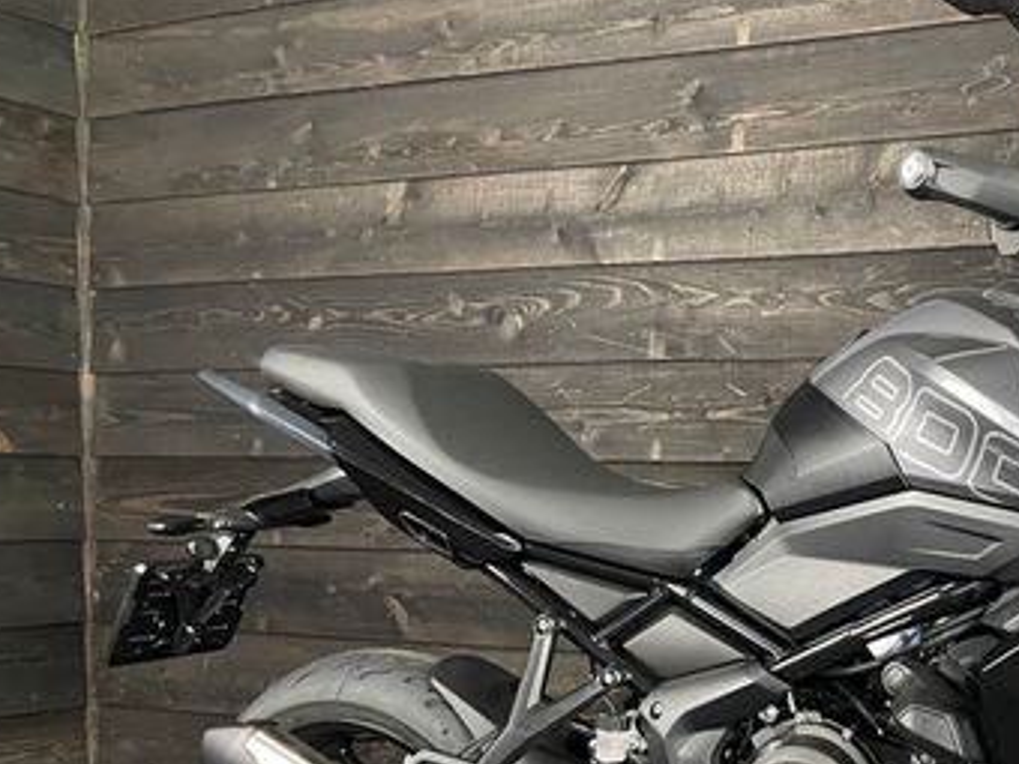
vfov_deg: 29.1
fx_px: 1442
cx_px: 911
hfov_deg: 36.6
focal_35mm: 49
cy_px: 596
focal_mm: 4.2
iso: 640
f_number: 1.6
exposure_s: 1/33
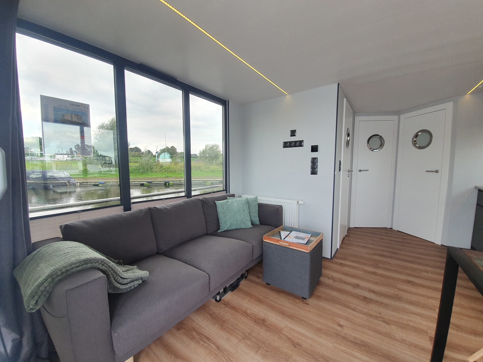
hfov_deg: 106.2
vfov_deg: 89.9
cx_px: 242
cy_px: 181
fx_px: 181
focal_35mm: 13
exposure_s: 1/100
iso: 50
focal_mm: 1.8
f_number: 2.2
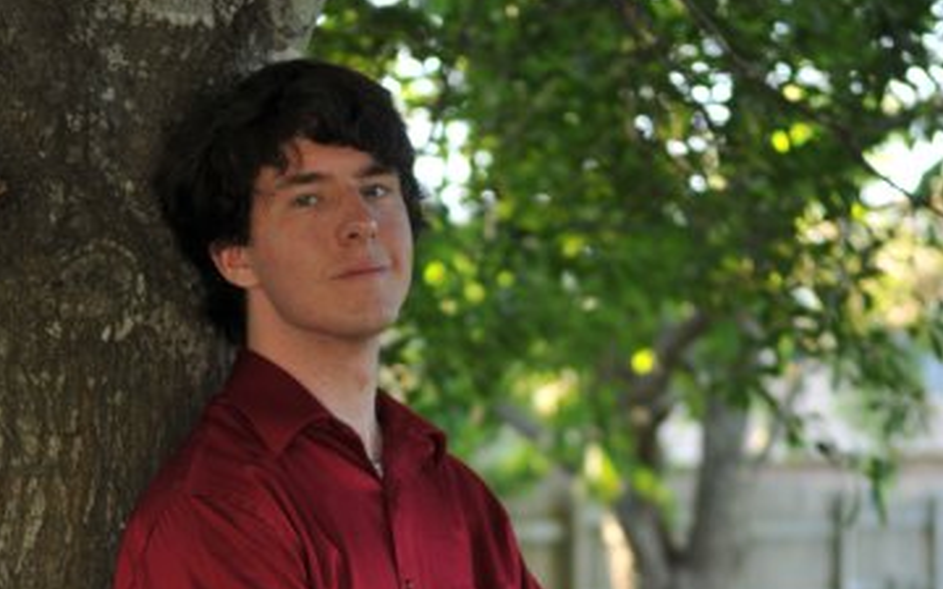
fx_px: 3594
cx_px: 462
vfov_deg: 9.2
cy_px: 730
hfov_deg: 14.9
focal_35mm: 140
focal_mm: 55
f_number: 2.8
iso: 200
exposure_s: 1/100
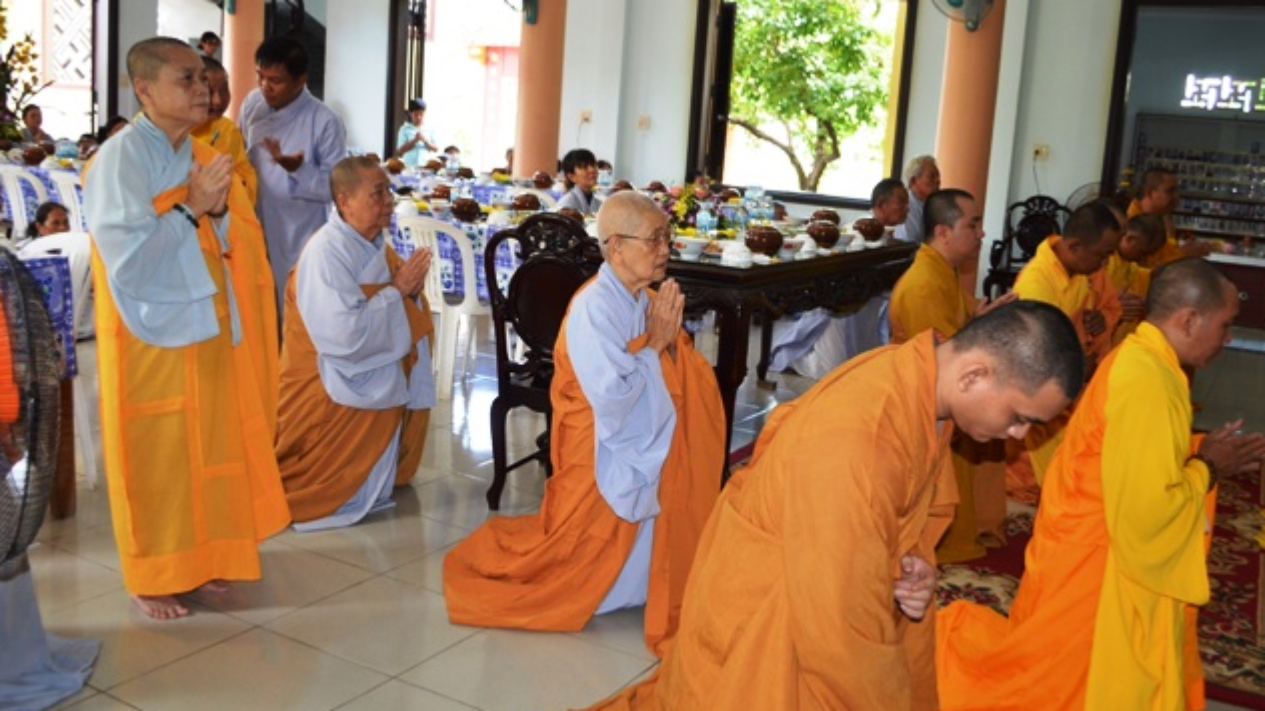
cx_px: 637
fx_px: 1174
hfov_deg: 56.6
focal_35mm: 35
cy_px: 328
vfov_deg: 33.7
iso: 400
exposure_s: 1/60
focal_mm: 22
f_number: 3.8
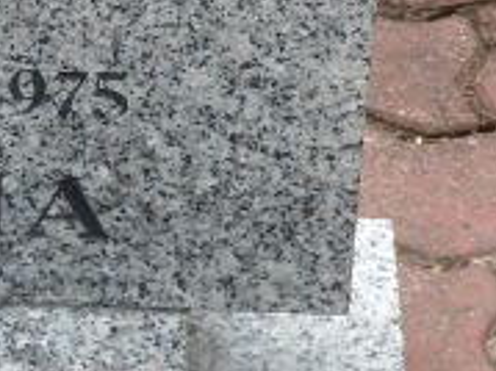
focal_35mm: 257
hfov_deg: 7.5
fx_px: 3680
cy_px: -136
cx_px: -324
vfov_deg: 5.7
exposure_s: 1/80
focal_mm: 11.9
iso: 80
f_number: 4.1
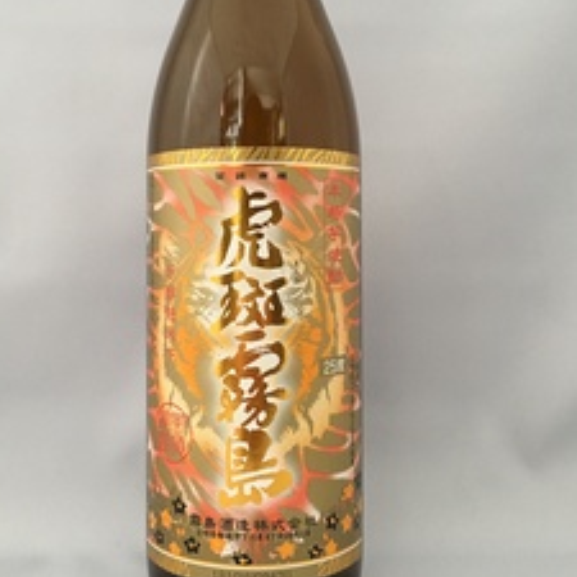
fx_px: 773
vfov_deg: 40.8
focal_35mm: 41
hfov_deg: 40.9
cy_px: 246
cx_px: 254
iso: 160
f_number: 2.2
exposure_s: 1/30
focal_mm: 4.15
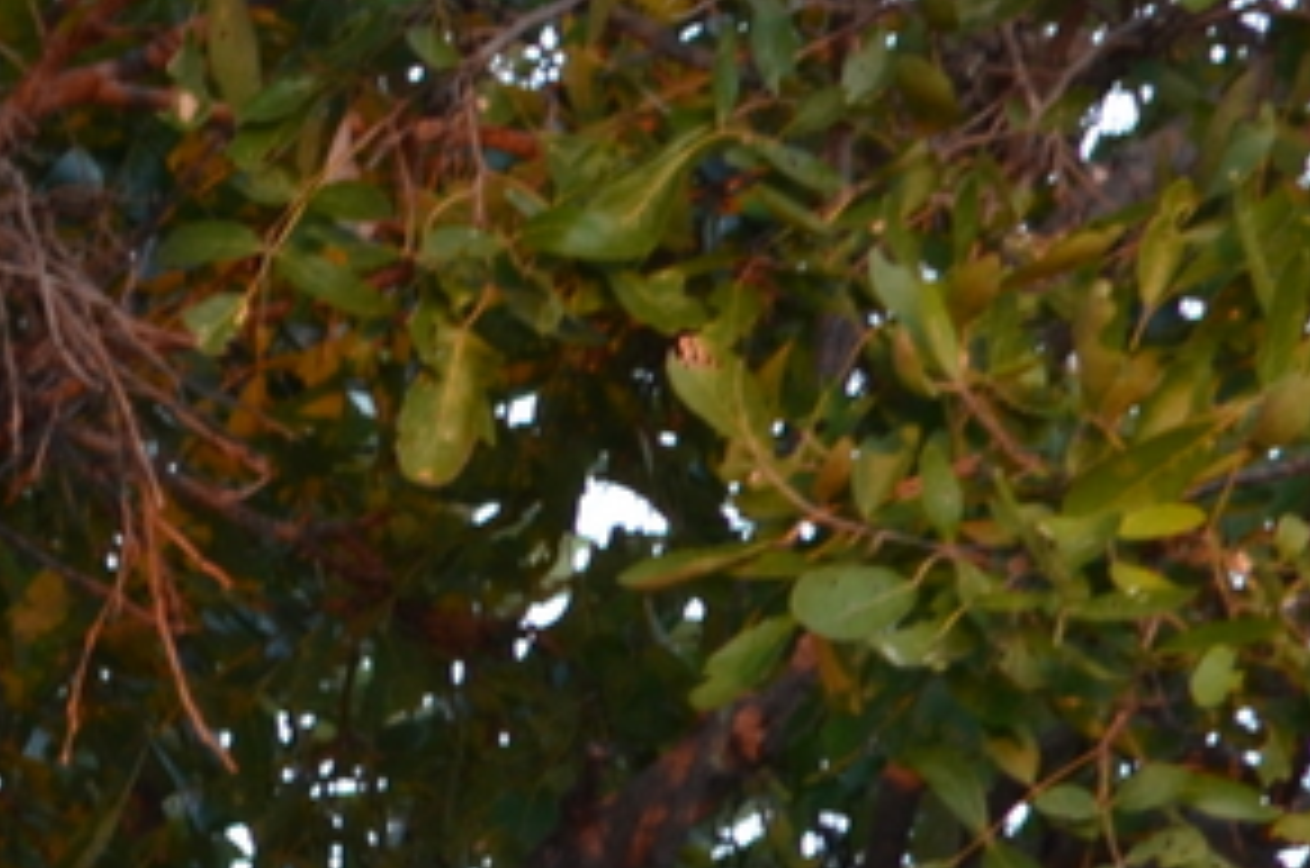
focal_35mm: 1980
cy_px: 944
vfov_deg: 0.7
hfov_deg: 1.0
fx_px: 71930
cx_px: -1544
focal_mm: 300
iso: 450
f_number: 9
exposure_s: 1/30
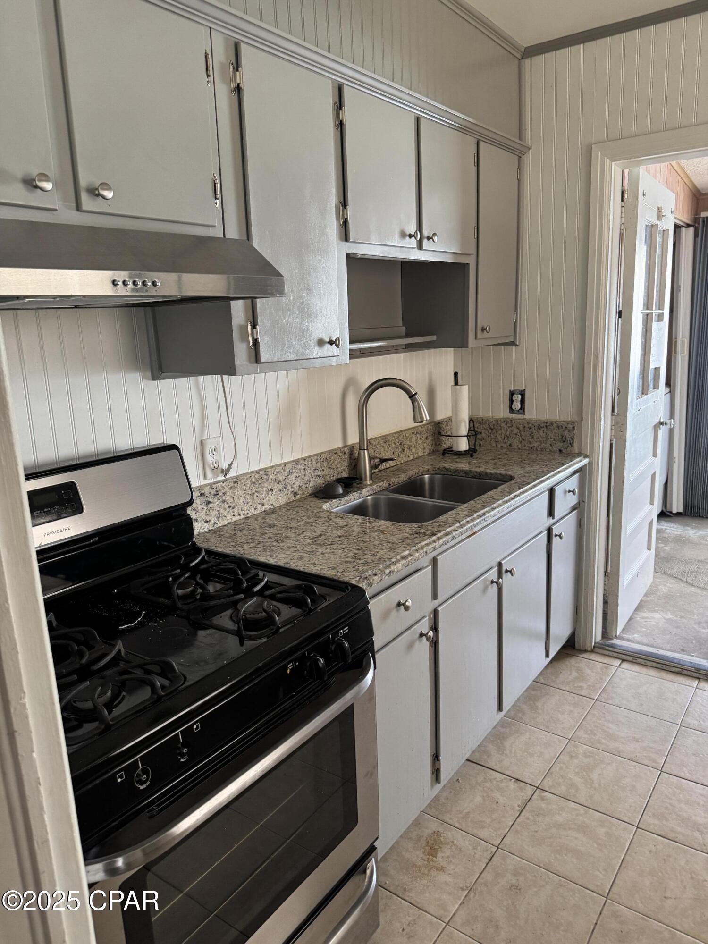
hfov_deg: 56.8
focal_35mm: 24
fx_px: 654
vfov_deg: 71.6
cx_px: 354
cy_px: 472
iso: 250
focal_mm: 6.76
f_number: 1.78
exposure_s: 1/60
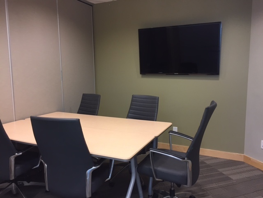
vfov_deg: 48.2
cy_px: 99
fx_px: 220
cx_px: 132
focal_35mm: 29
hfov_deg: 61.7
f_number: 2.2
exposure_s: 1/30
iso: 80
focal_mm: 4.15
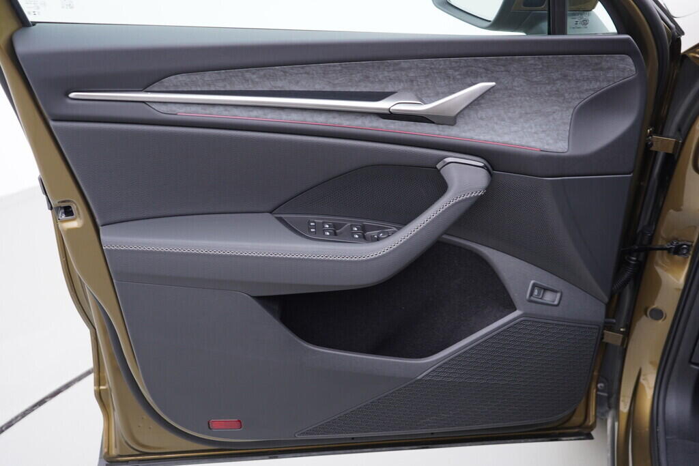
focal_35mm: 36
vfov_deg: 36.9
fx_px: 699
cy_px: 233
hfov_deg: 53.1
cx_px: 350
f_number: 2.8
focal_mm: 24
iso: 125
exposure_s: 1/40
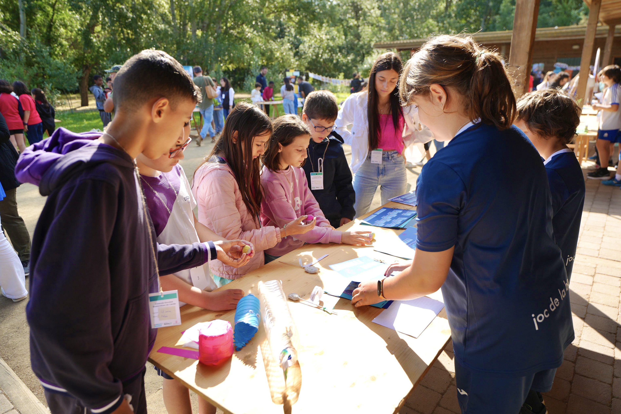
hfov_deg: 83.7
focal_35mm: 20
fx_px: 347
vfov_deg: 61.7
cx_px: 310
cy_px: 207
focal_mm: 20.1
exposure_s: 1/500
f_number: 2.8
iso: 100
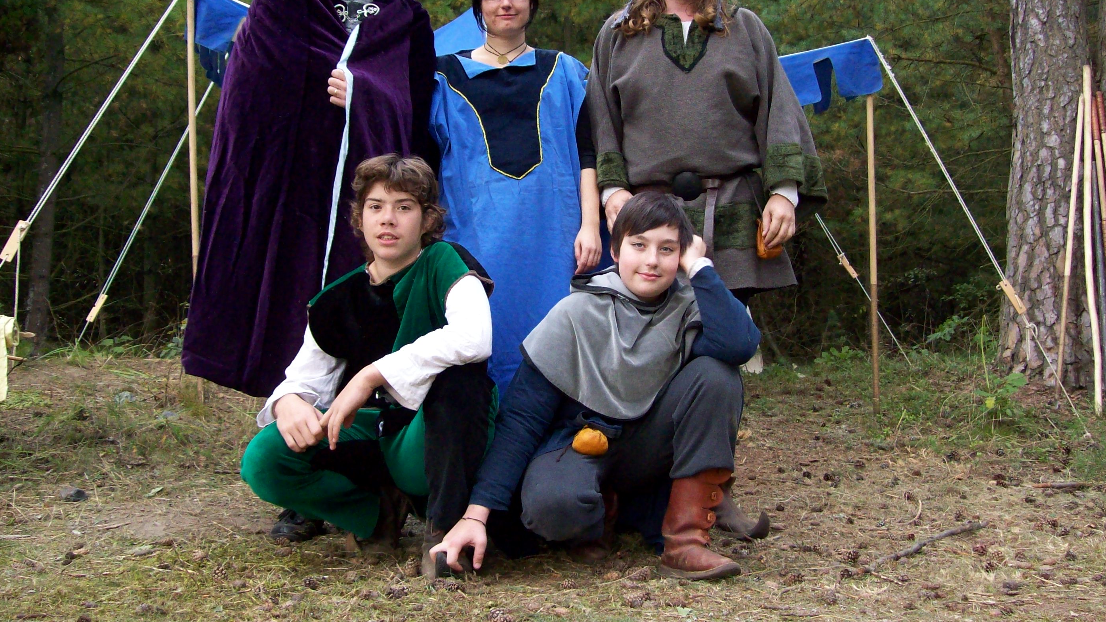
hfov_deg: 50.5
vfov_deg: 29.6
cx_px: 543
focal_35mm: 40
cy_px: 229
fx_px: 1173
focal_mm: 6
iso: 200
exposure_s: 1/64
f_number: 2.7
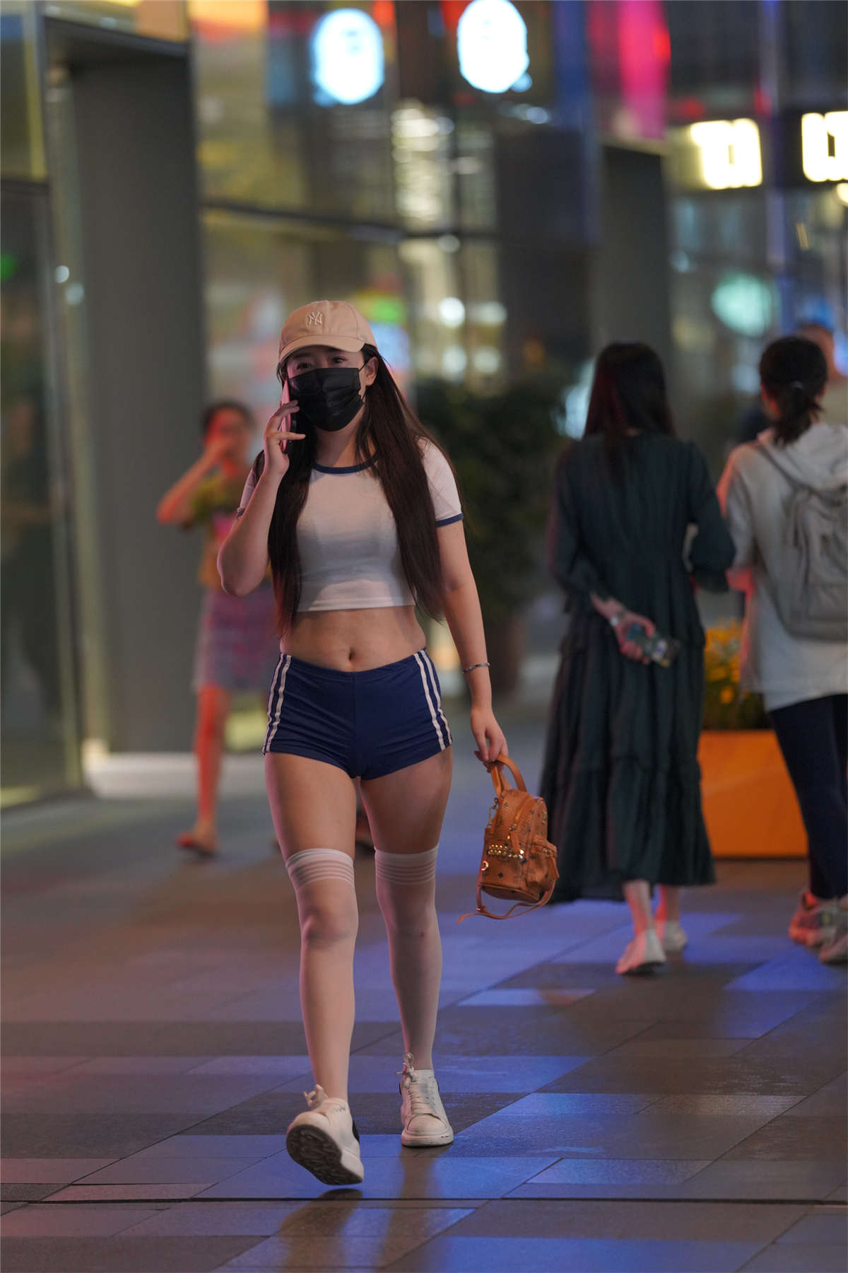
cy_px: 636
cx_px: 424
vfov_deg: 15.2
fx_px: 4770
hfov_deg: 10.2
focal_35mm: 135
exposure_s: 1/320
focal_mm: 135
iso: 2500
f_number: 1.8
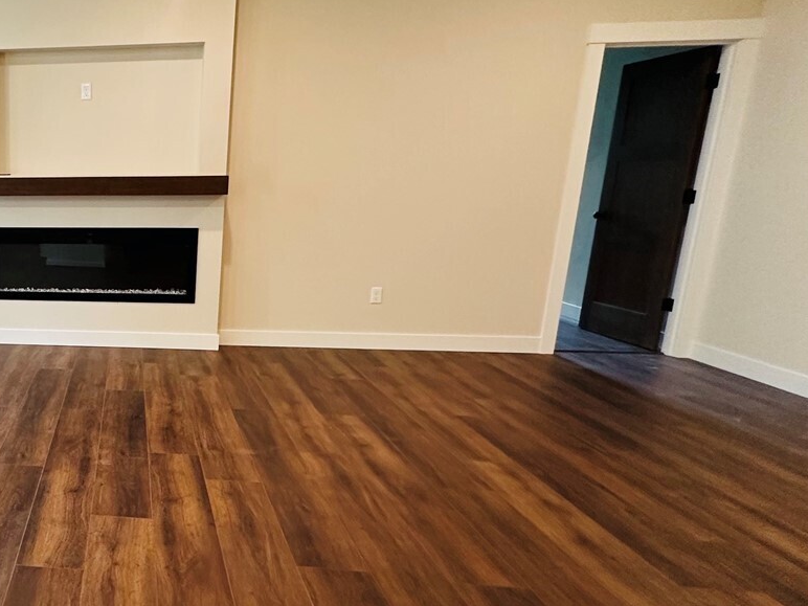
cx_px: 30
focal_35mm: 29
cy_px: 331
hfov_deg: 51.5
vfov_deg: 48.2
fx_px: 677
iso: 250
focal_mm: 2.22
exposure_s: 1/120
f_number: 2.2
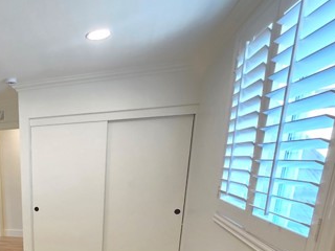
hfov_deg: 56.2
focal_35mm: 26
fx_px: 252
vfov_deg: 47.0
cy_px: 232
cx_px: 22
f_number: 2.2
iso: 125
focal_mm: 2.2
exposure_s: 1/60
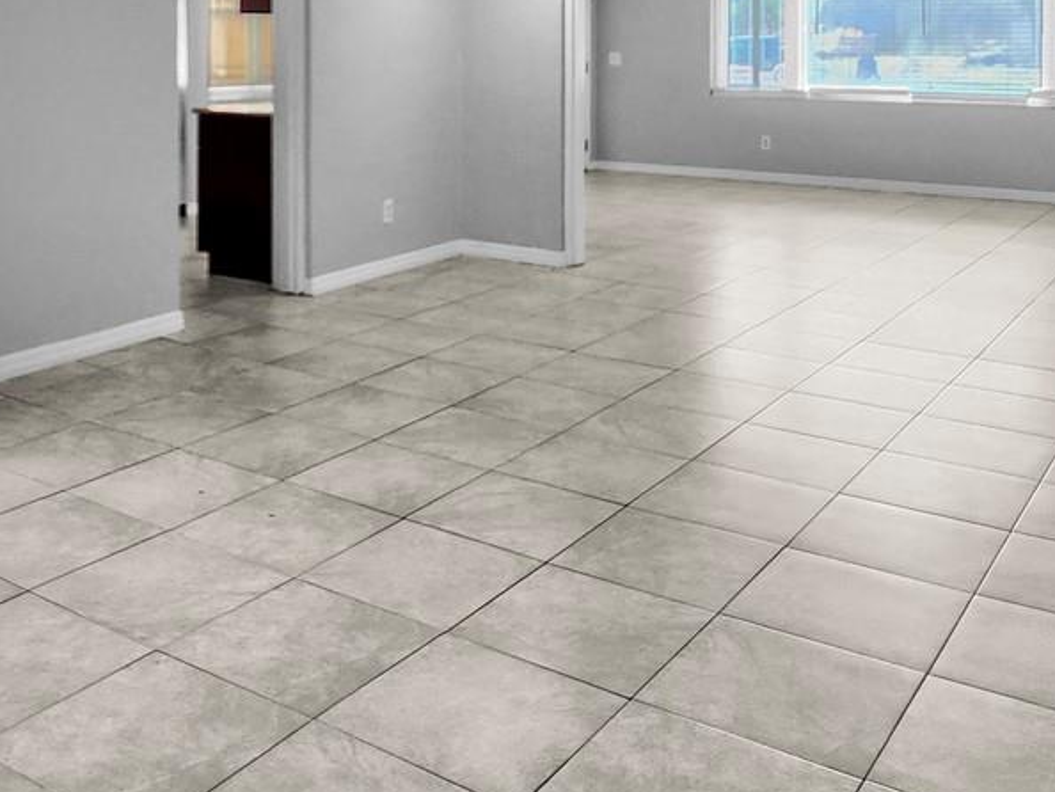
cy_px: 107
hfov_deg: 52.1
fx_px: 1067
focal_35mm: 35
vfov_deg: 38.4
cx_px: 398
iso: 125
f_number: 2.2
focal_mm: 2.2
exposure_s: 1/60
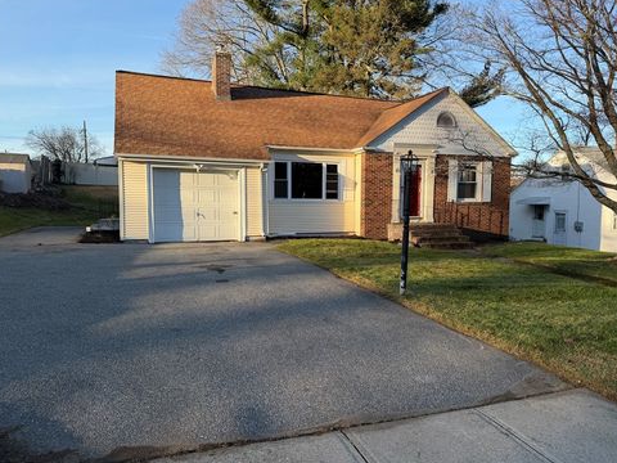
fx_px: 446
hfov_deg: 69.4
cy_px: 231
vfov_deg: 54.9
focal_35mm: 25
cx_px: 311
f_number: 1.78
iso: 80
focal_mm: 6.76
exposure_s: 1/1106
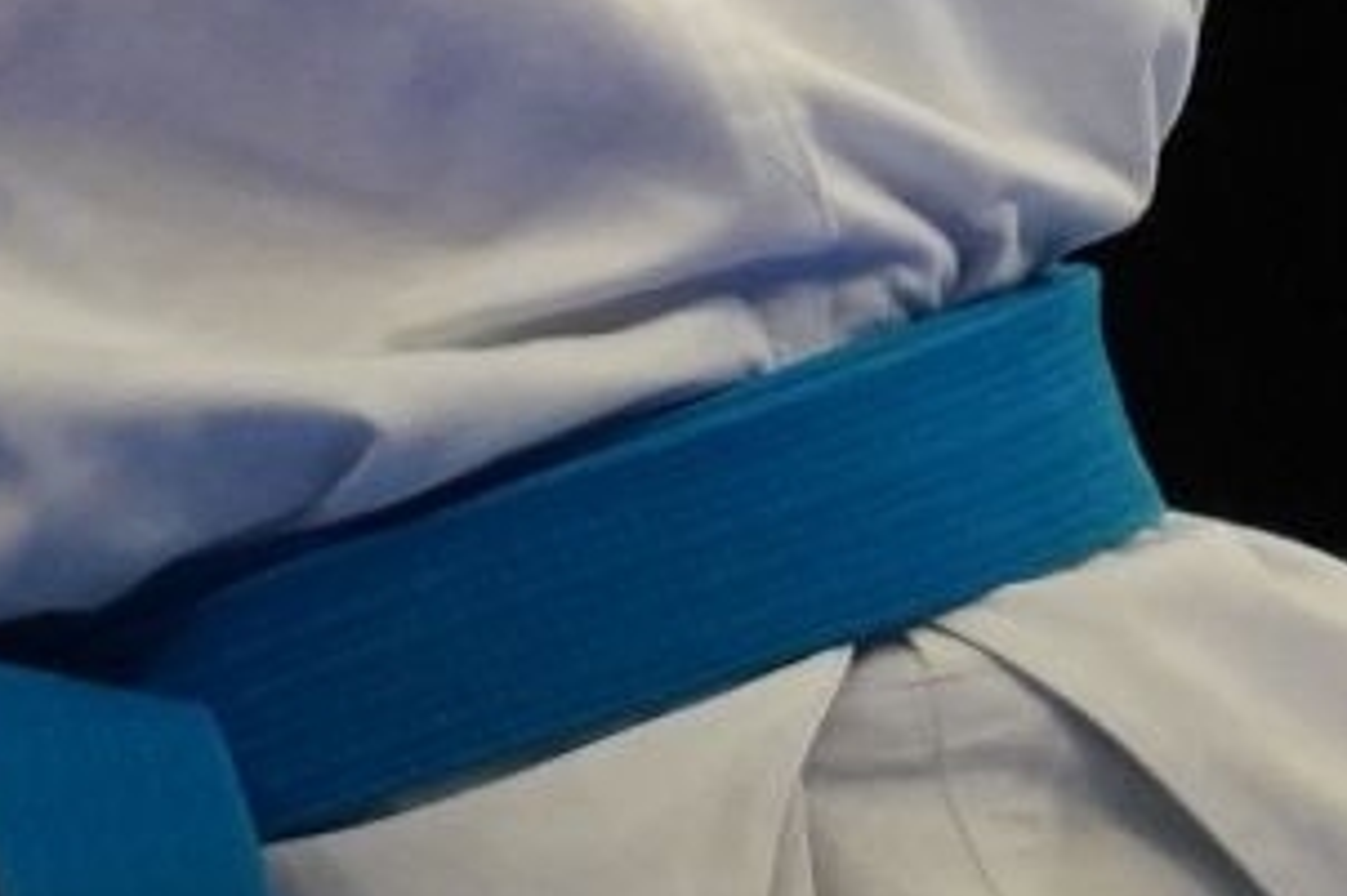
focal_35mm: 1789
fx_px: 66899
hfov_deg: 1.2
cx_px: -1178
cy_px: -985
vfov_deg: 0.8
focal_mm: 200
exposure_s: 1/500
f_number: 2.8
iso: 3200
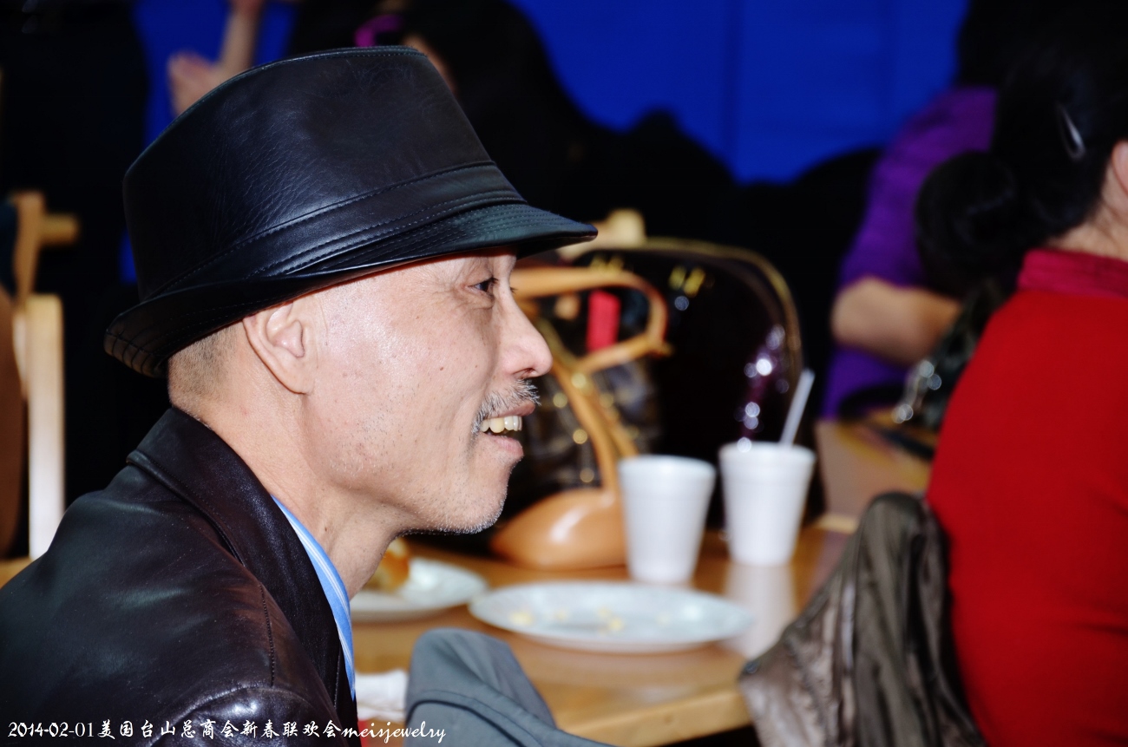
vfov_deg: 8.7
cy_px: 374
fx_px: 4925
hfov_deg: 13.1
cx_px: 564
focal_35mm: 158
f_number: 5.6
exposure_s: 1/60
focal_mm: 105
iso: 200
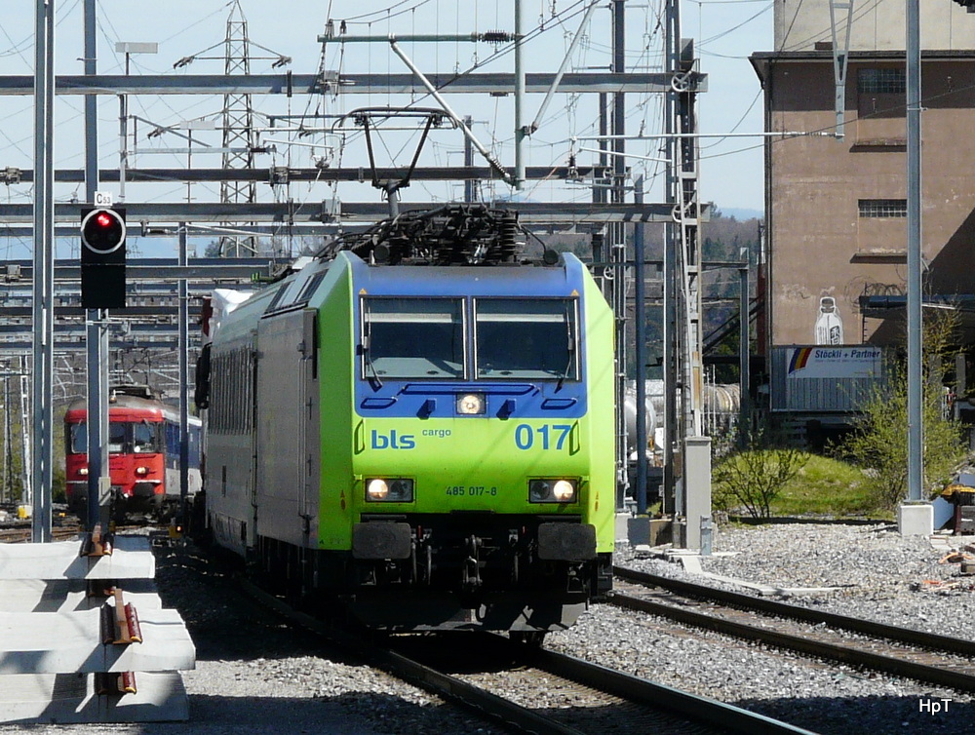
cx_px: 488
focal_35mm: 171
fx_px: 4826
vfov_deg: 8.7
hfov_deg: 11.5
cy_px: 368
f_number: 5.6
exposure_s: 1/400
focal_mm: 28.1
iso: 100
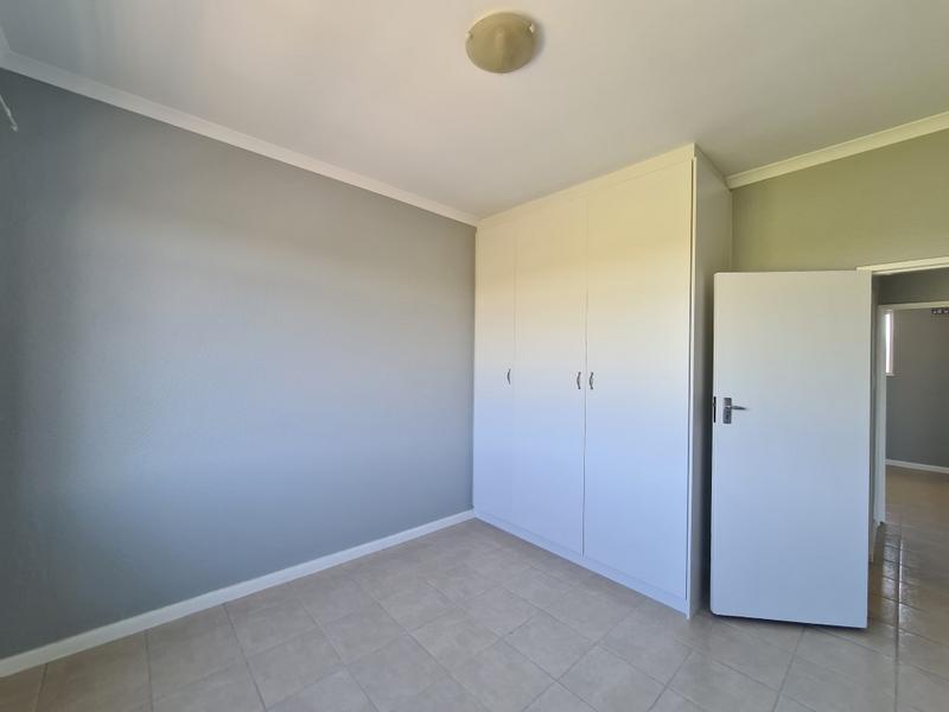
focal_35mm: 13
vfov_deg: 89.9
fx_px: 356
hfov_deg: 106.2
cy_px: 356
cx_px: 474
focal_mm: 2.2
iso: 80
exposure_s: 1/100
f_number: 2.2
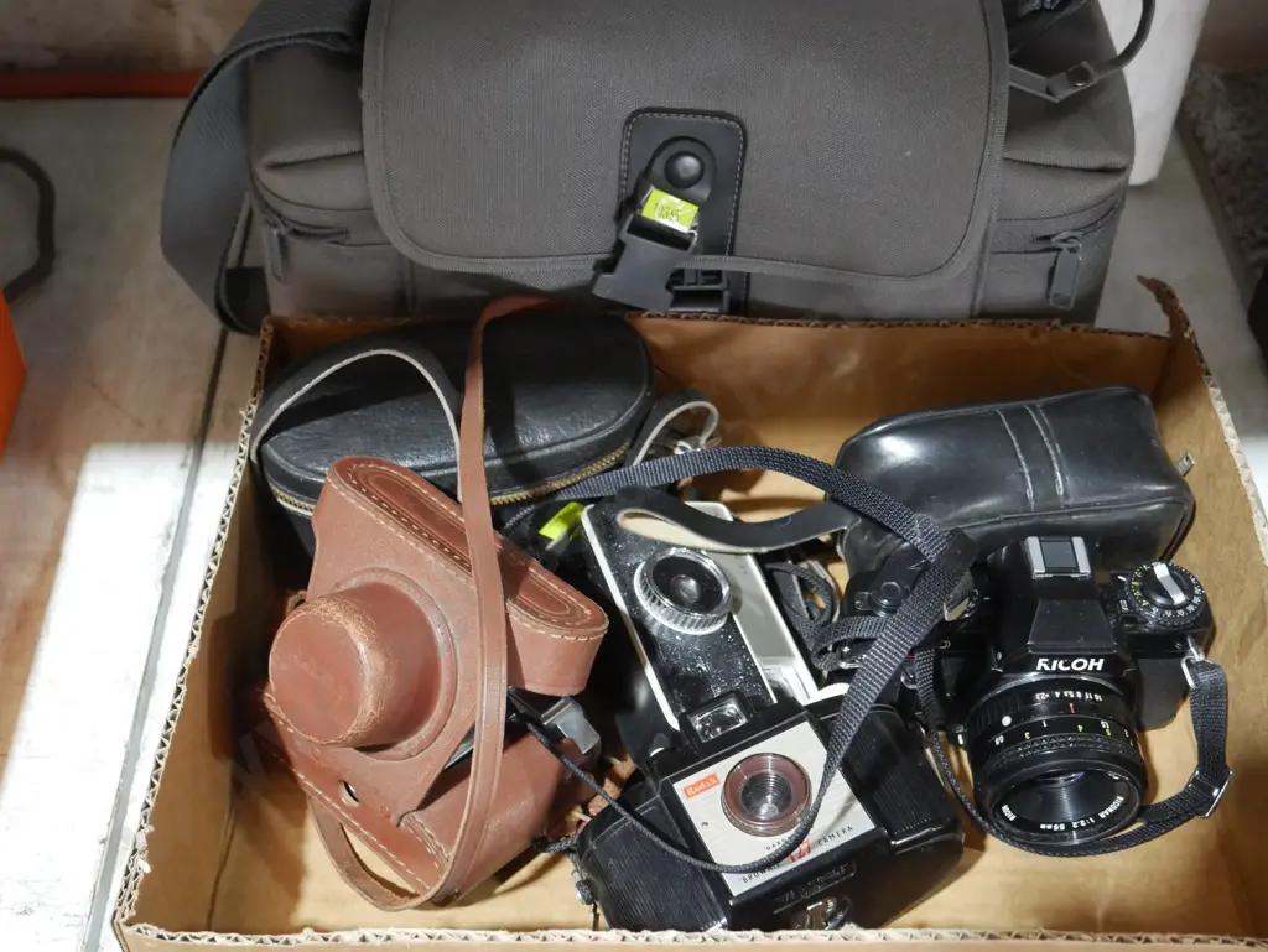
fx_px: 1686
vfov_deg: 31.5
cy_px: 476
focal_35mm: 46
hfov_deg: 41.2
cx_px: 634
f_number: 5.1
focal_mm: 23
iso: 2500
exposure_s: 1/60
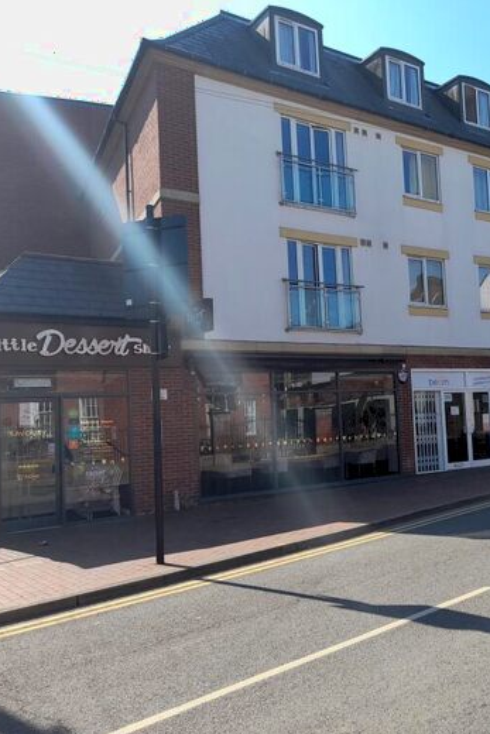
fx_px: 714
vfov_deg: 54.4
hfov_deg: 36.2
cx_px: 411
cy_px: 368
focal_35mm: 35
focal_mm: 4.6
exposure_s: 1/456
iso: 20
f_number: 2
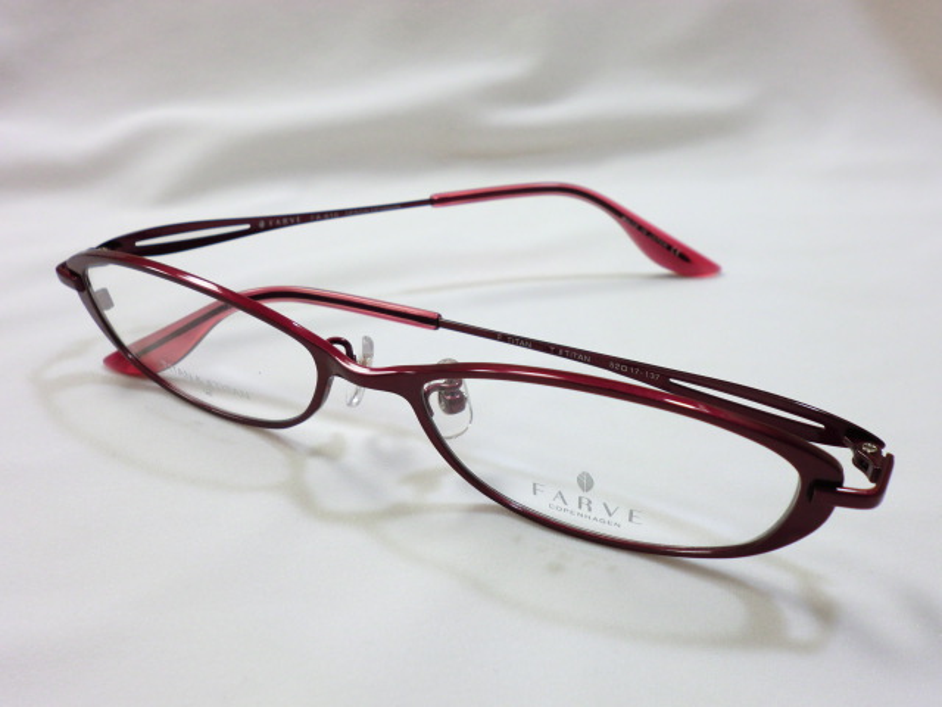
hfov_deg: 56.8
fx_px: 871
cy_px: 354
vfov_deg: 44.2
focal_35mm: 32
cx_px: 471
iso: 100
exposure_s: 1/60
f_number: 3.5
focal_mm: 5.8
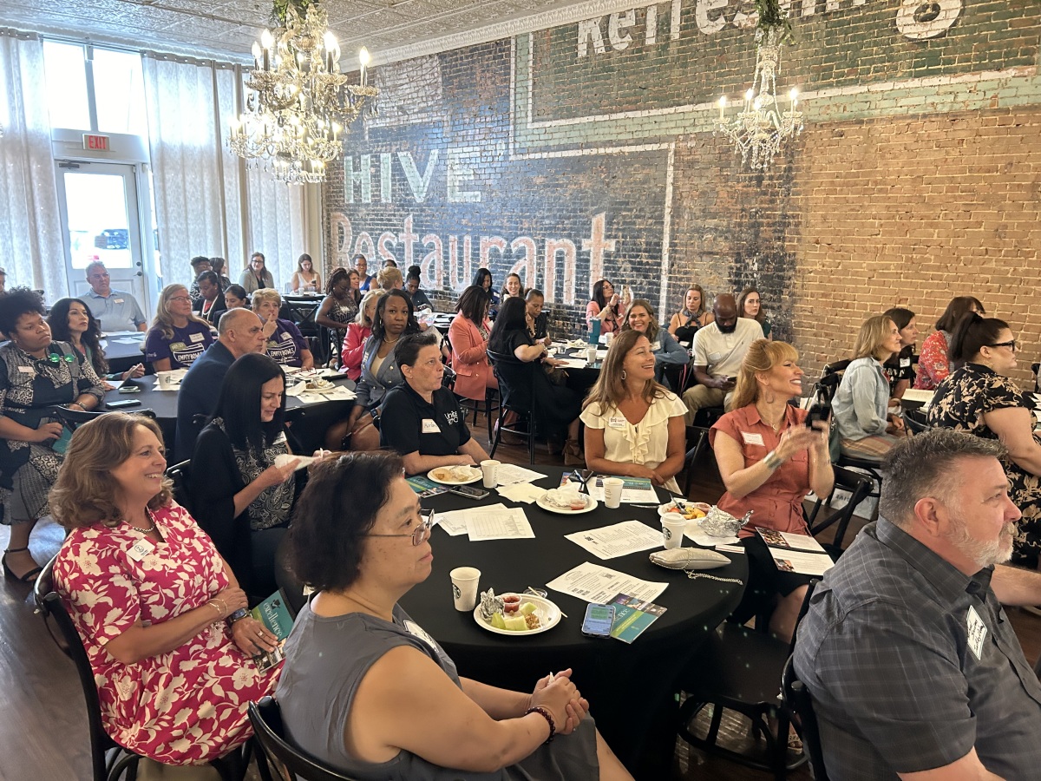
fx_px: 782
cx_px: 520
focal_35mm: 26
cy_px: 390
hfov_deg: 67.3
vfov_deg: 53.1
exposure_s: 1/60
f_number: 1.5
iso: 400
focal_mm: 5.7
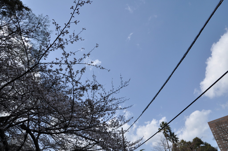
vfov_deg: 50.3
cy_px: 76
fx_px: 161
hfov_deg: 70.5
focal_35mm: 26
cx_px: 114
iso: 200
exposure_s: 1/1600
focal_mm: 17
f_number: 4.5
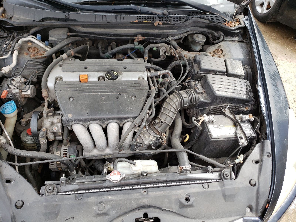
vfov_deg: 53.1
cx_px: 148
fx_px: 222
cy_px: 111
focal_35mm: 26
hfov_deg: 67.3
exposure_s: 1/455
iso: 50
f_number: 1.5
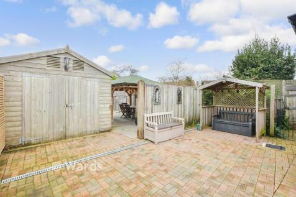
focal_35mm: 15
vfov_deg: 77.3
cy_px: 98
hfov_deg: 100.4
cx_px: 148
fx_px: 123
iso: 160
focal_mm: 10
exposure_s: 1/80
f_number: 6.3
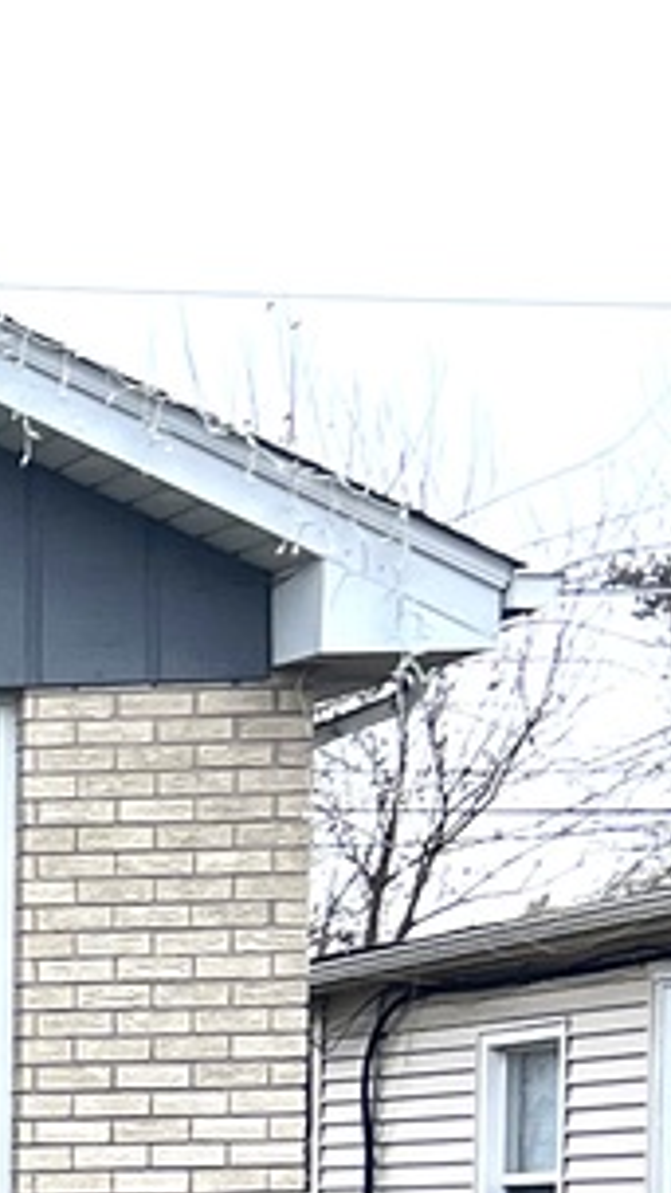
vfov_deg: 15.3
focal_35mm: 134
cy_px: 1546
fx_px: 4239
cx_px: -1813
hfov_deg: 7.2
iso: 64
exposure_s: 1/121
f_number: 1.5
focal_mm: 5.7
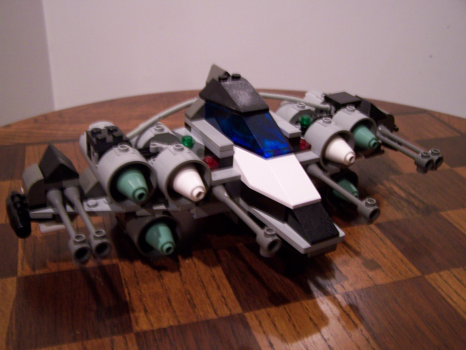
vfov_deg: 37.8
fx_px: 512
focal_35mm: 38
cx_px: 233
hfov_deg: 48.9
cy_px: 175
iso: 160
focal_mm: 6.3
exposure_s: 1/8
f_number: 2.8
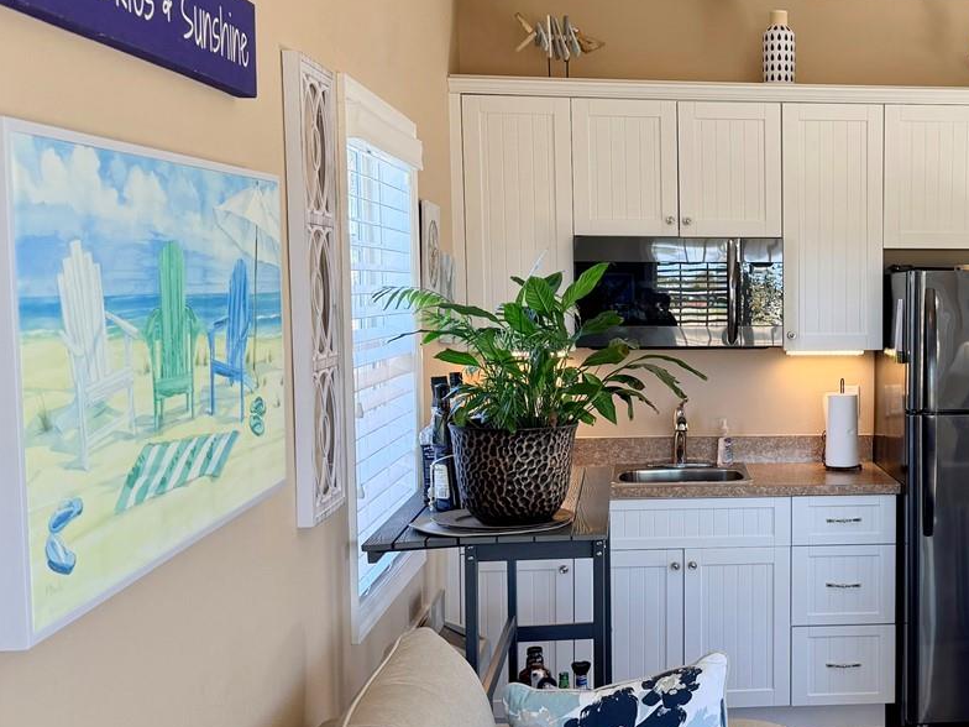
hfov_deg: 37.0
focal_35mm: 49
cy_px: 398
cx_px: 826
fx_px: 1372
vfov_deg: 29.7
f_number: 1.78
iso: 80
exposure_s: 1/176
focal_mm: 6.76
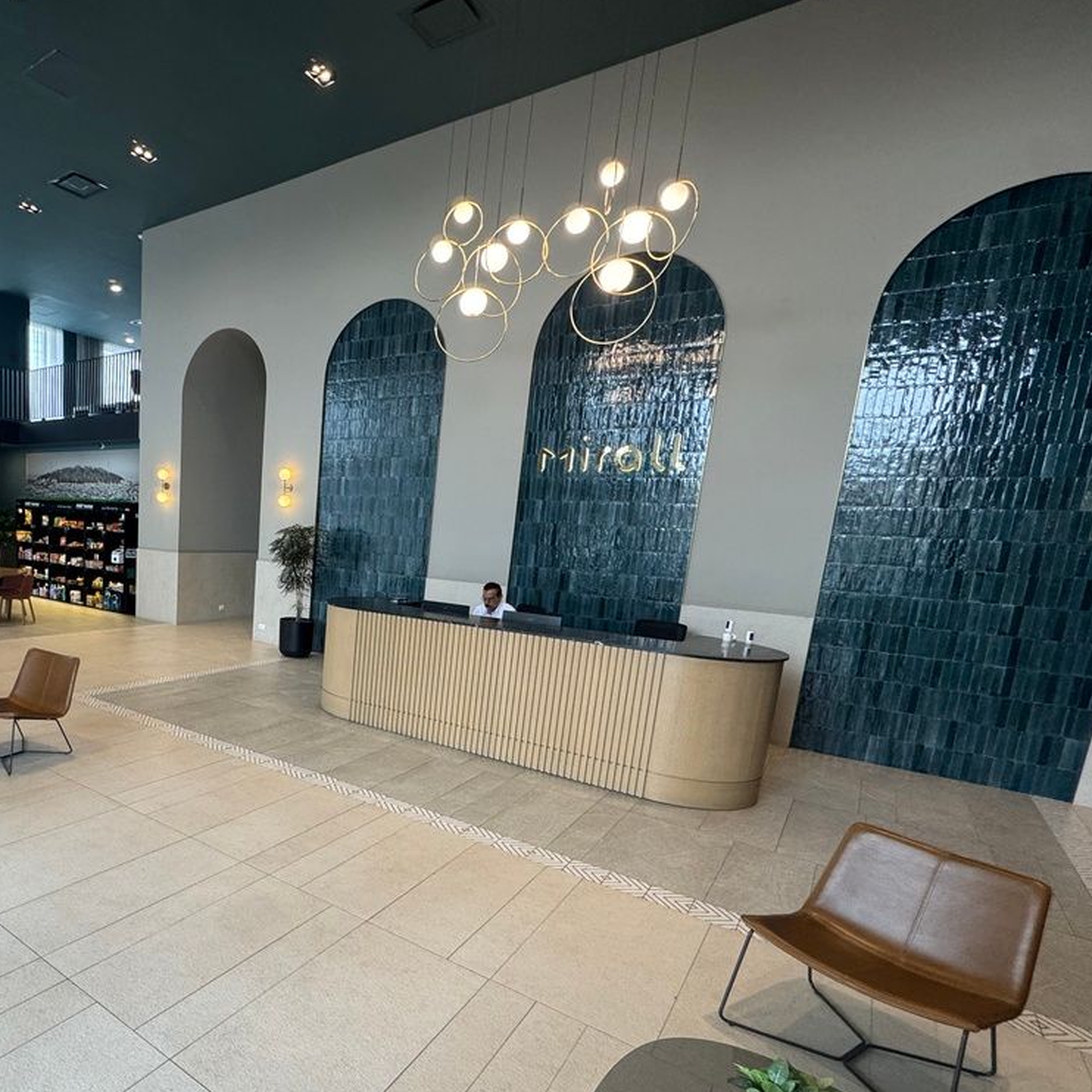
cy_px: 652
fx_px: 714
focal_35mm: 20
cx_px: 266
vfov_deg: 74.1
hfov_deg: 69.6
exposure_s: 1/120
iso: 200
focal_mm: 2.22
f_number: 2.2
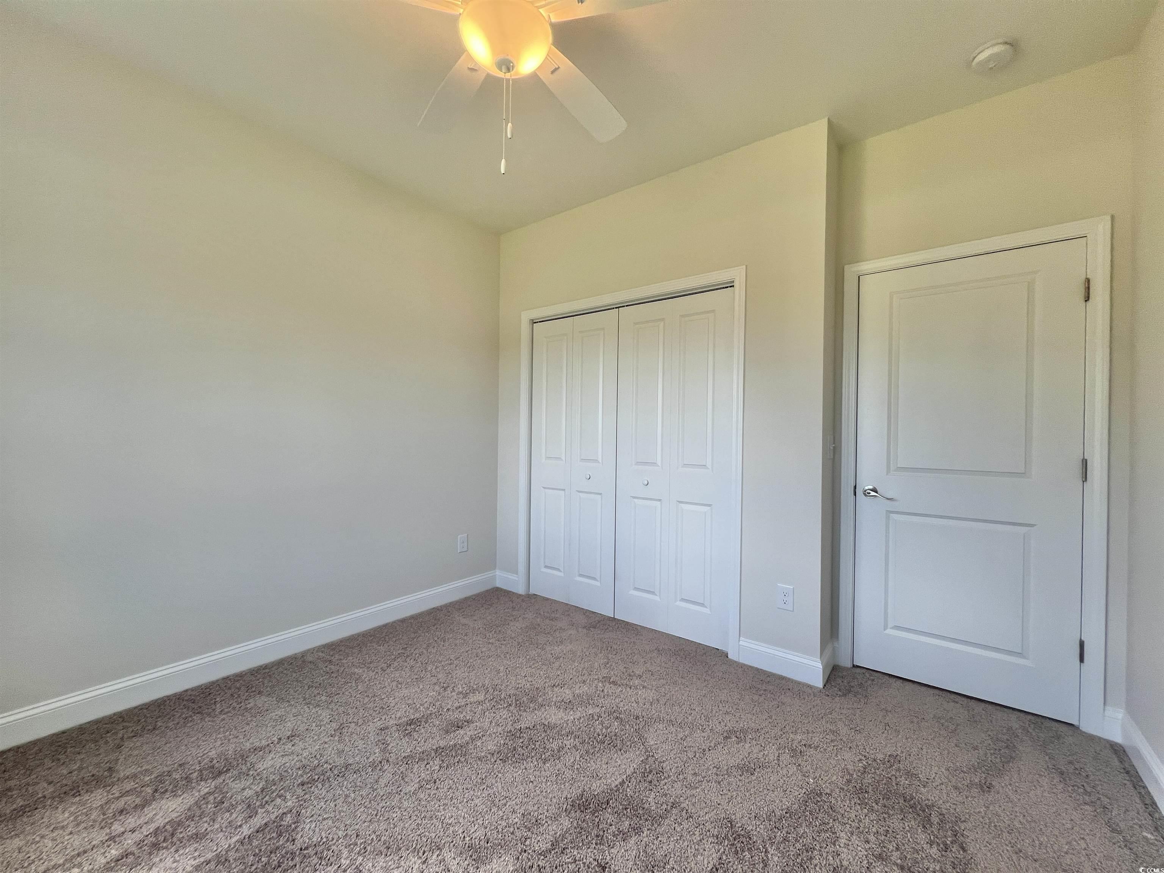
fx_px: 437
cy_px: 436
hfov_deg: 106.2
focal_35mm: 13
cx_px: 582
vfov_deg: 89.9
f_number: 1.8
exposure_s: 1/120
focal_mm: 1.57
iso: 50
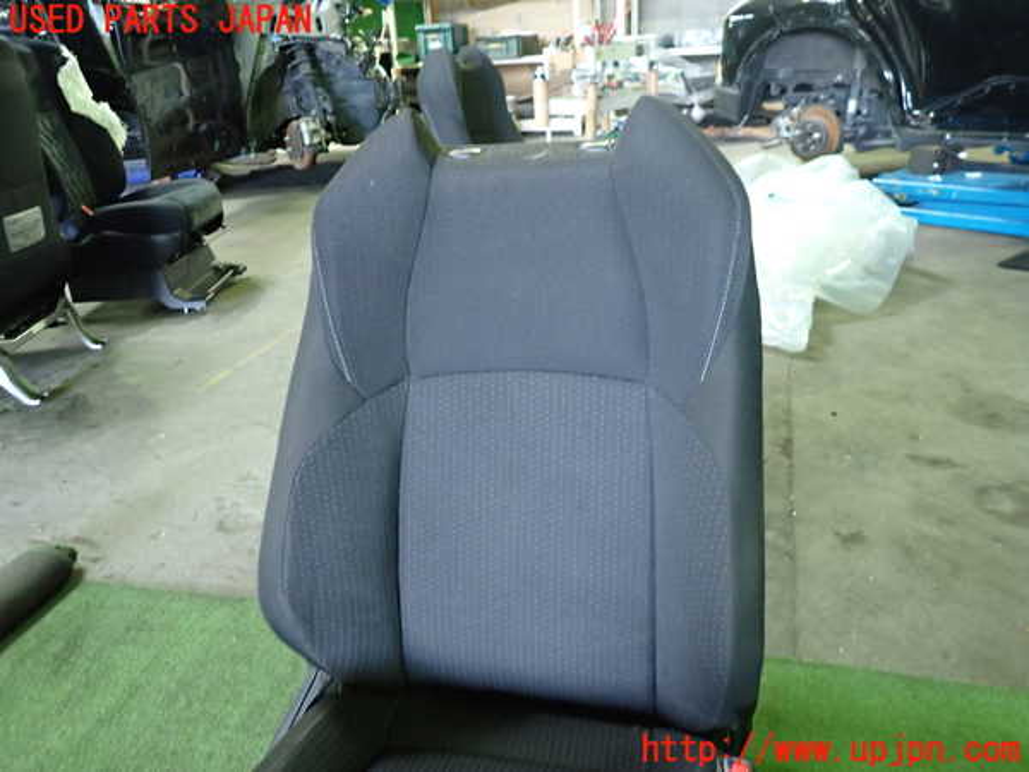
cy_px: 386
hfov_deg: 69.4
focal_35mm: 25
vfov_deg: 54.9
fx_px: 743
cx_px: 514
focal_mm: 4.5
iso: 500
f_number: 2
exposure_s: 1/30
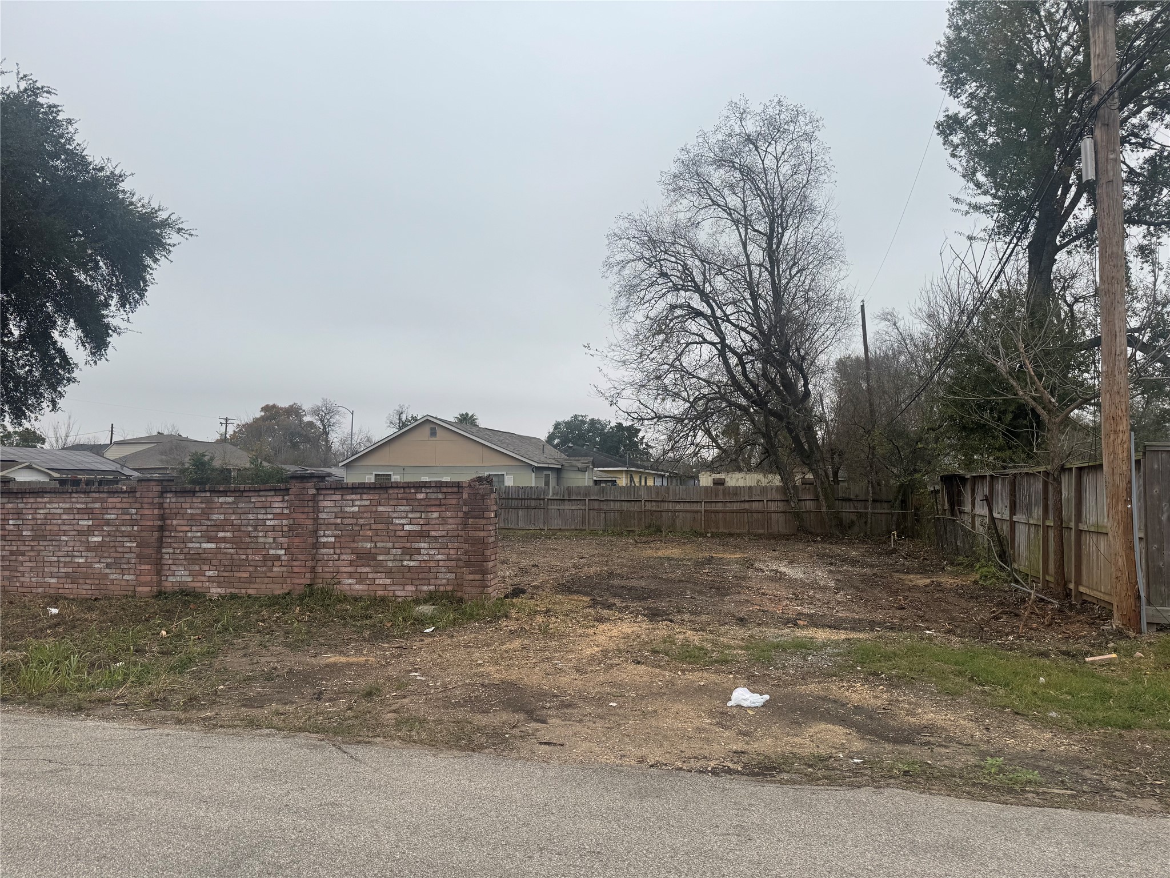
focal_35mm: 24
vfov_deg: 56.8
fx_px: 811
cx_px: 585
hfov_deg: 71.6
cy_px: 439
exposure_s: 1/1721
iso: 80
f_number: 1.78
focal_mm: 6.76
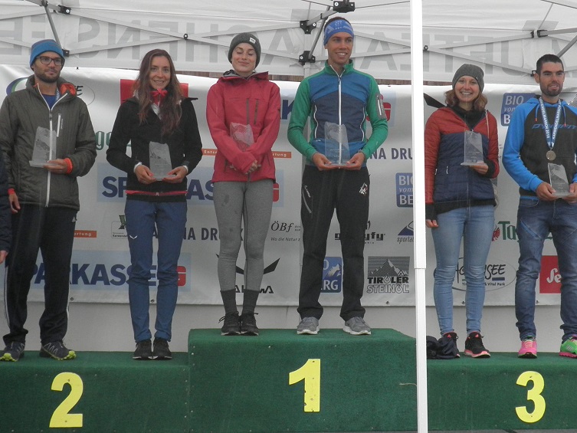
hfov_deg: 47.9
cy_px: 216
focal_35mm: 39
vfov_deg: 36.8
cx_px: 288
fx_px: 650
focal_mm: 7
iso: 125
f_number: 4
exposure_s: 1/60
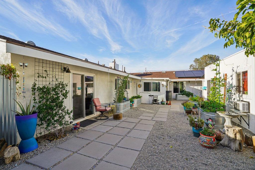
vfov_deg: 73.7
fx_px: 113
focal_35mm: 16
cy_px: 85
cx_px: 128
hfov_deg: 96.8
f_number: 8
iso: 100
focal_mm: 16
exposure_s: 1/200
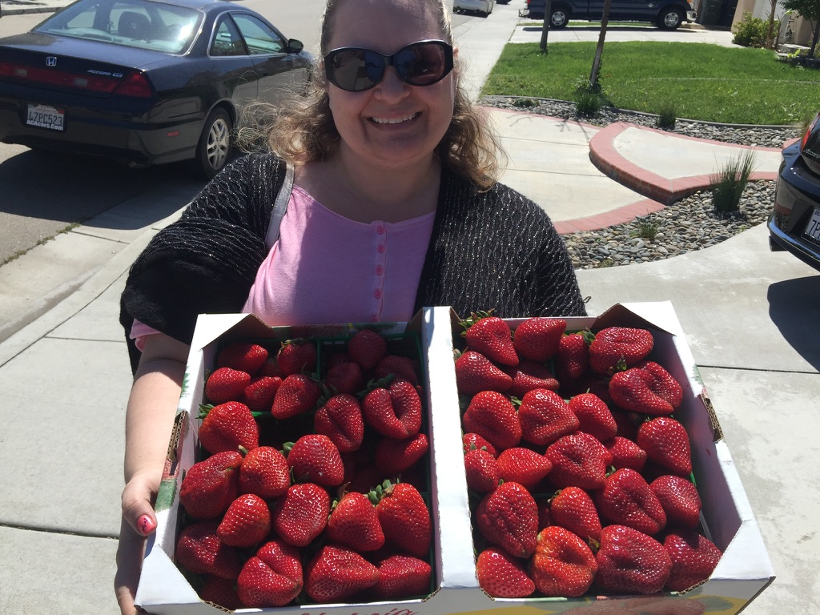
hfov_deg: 61.7
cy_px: 308
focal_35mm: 29
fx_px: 687
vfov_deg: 48.2
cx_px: 410
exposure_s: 1/1721
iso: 32
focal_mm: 4.15
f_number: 2.2
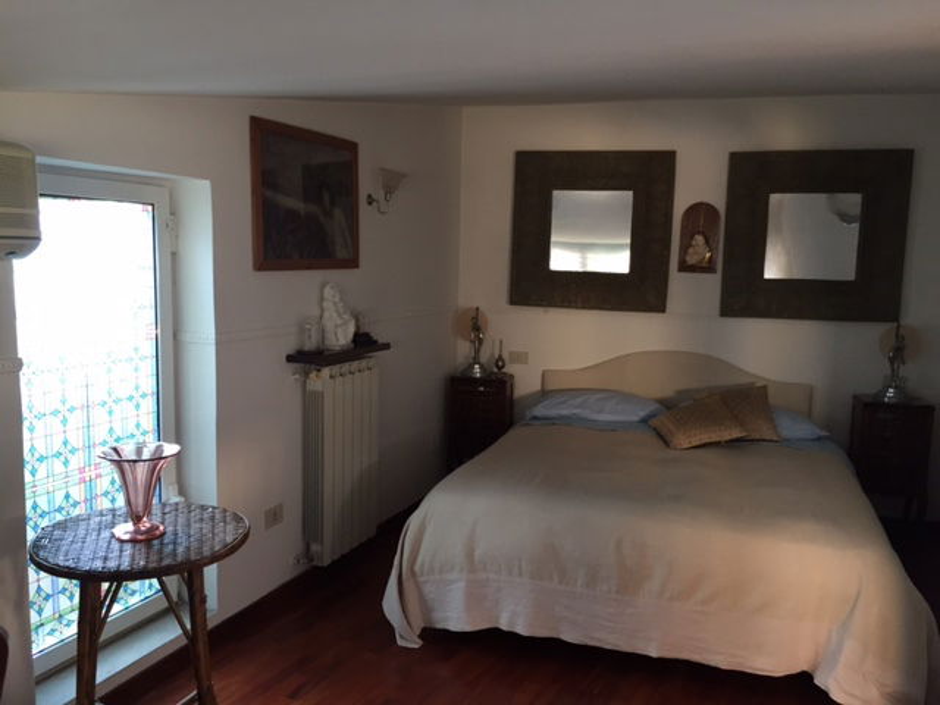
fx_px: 787
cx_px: 470
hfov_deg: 61.7
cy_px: 352
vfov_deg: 48.2
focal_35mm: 29
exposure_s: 1/33
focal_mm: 4.15
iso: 125
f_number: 2.2
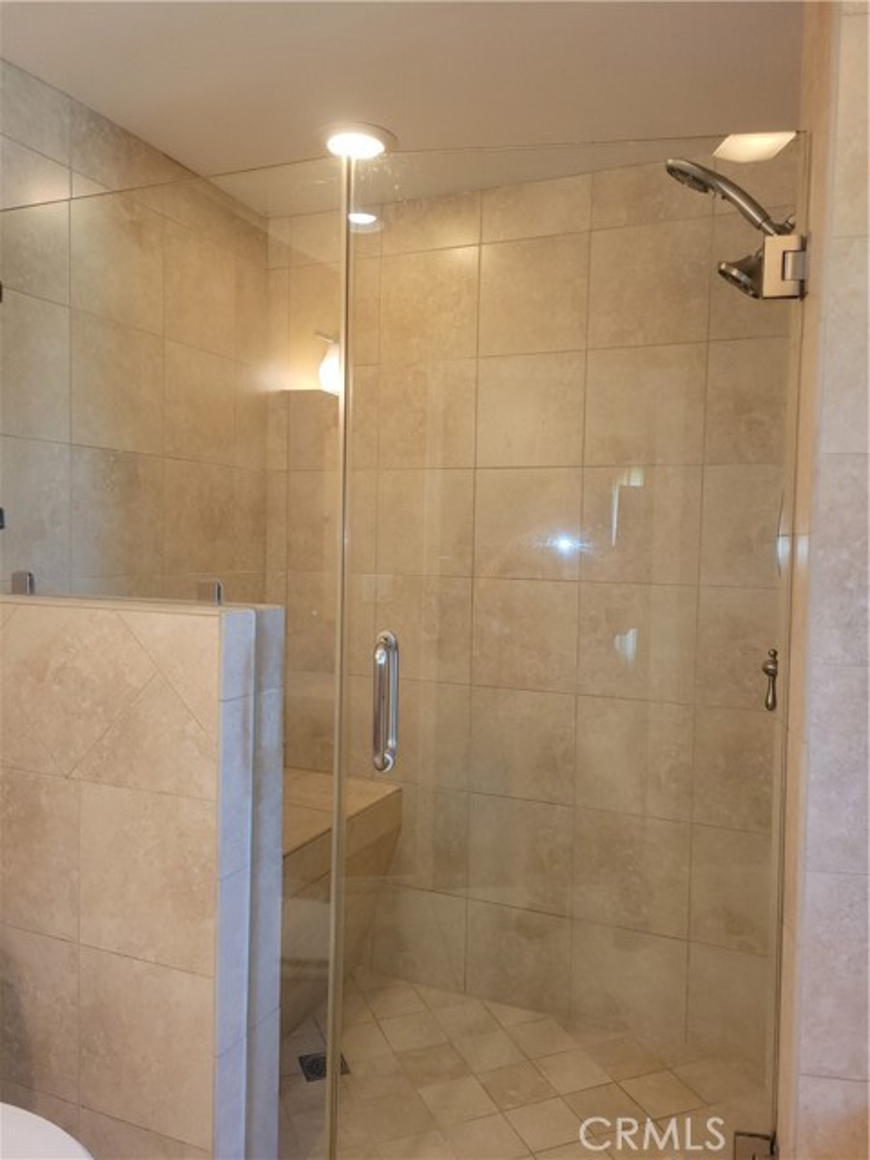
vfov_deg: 67.3
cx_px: 435
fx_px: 871
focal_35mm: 26
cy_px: 580
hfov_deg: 53.1
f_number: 1.8
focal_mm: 5.4
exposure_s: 1/30
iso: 100
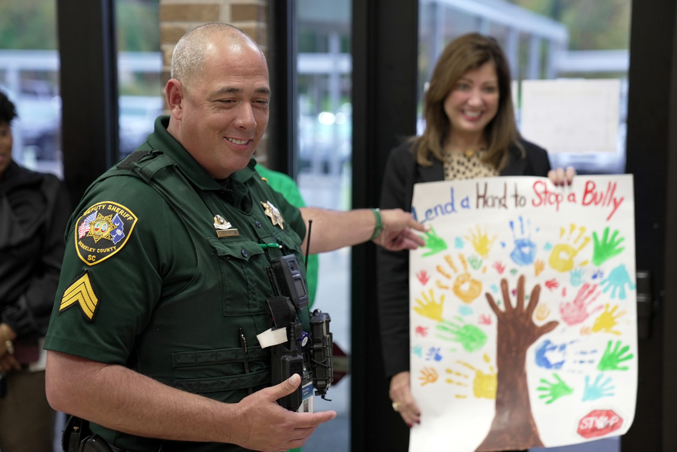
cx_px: 338
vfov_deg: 19.5
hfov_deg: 28.8
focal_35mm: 70
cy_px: 226
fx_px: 1317
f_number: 2.8
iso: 800
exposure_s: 1/125
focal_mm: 70
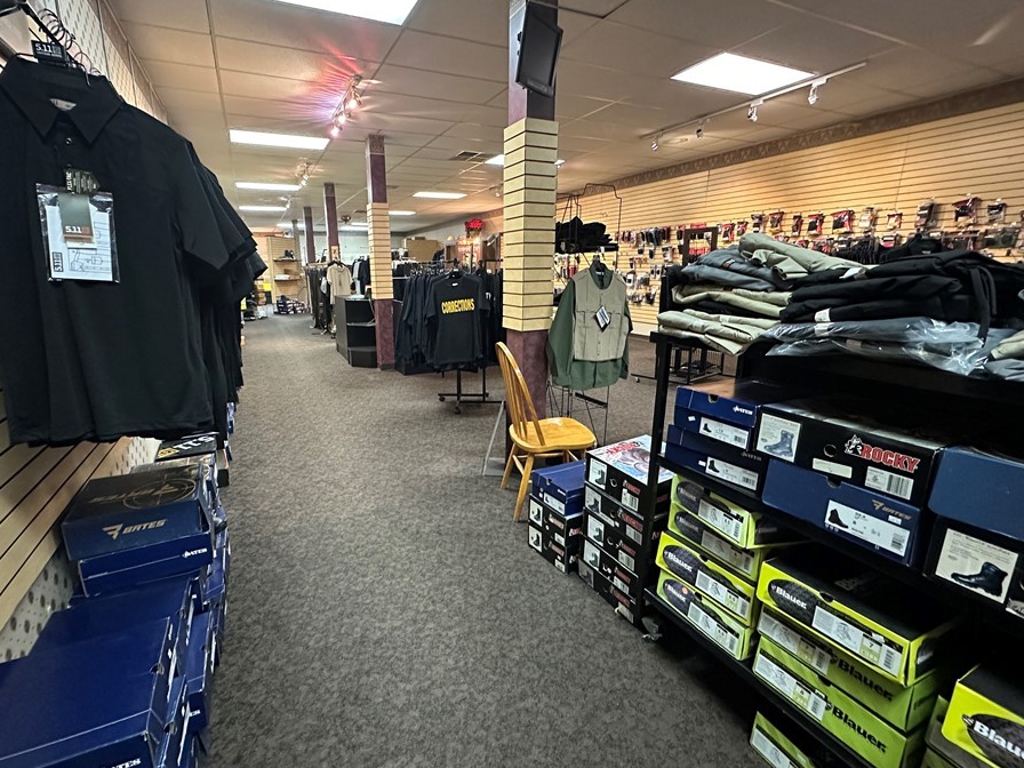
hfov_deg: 94.2
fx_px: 473
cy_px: 376
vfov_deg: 78.1
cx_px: 458
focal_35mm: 16
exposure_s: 1/60
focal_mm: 2.22
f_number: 2.2
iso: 1000
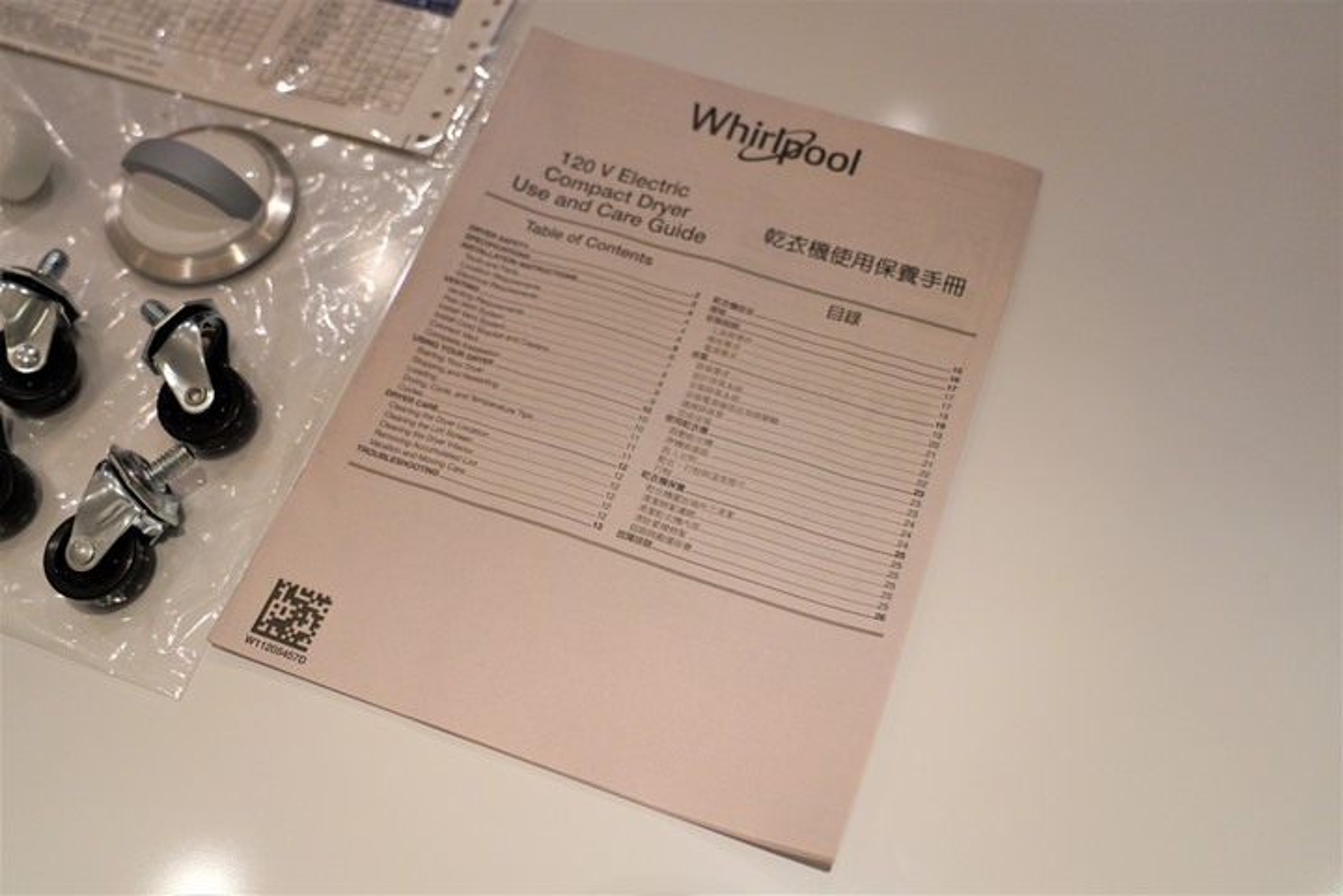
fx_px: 1268
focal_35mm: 34
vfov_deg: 38.9
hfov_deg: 55.8
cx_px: 672
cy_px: 448
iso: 2500
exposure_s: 1/160
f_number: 4
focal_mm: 34
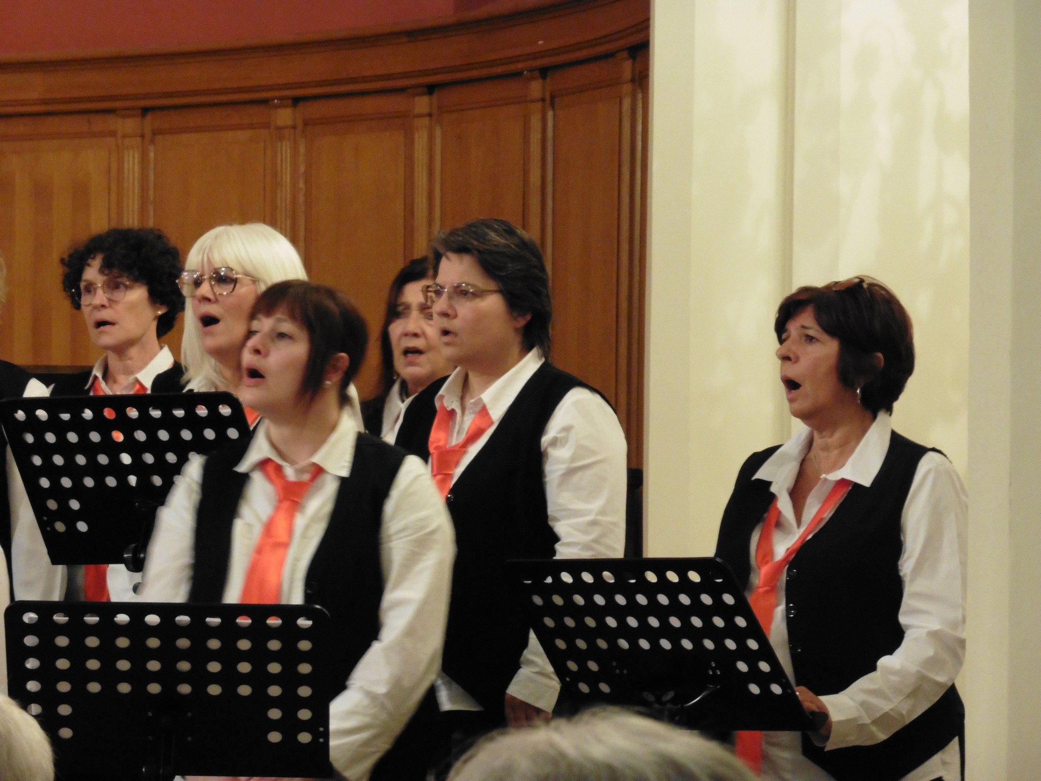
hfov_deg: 11.2
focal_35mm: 176
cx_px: 520
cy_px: 390
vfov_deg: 8.4
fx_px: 5293
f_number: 5.4
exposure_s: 1/8
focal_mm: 31.3
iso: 1000
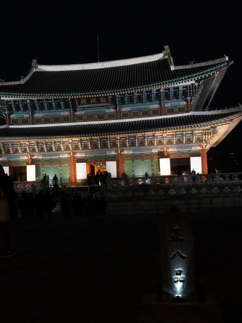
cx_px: 45
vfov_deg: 39.7
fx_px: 447
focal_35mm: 48
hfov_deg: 29.5
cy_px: 163
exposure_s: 1/2
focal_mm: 22
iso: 1600
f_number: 13
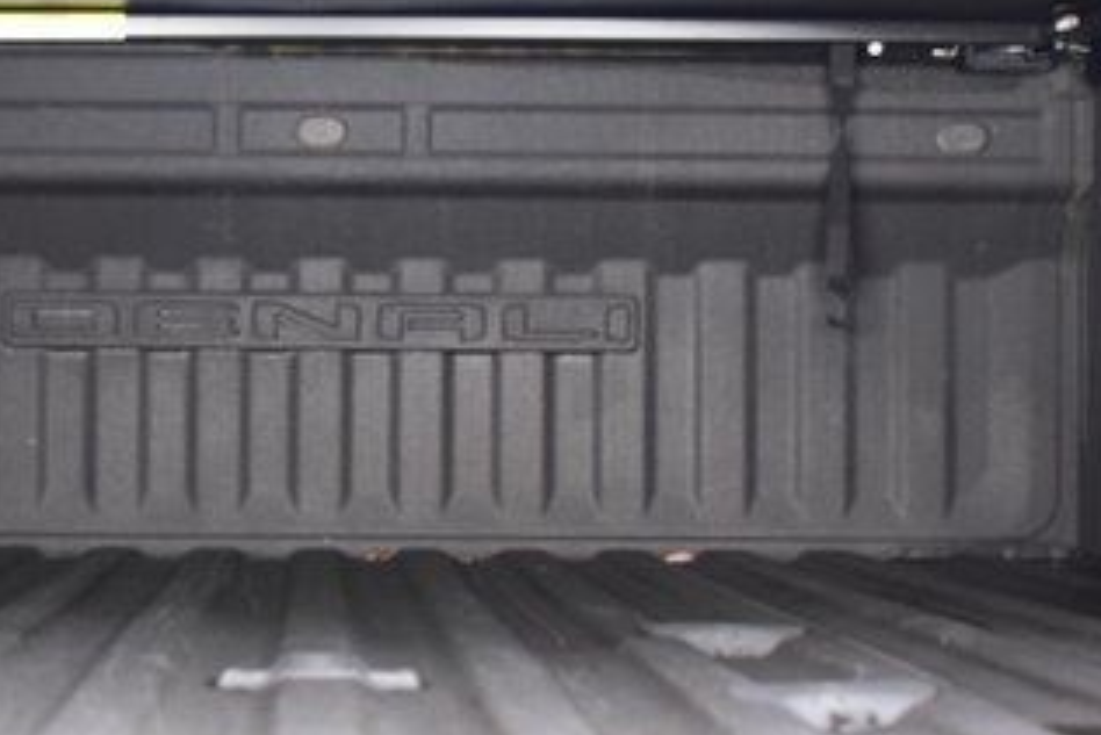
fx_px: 2233
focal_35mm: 73
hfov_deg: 27.4
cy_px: 343
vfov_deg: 18.7
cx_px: 324
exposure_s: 1/1.6
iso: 1600
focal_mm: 24
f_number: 2.8
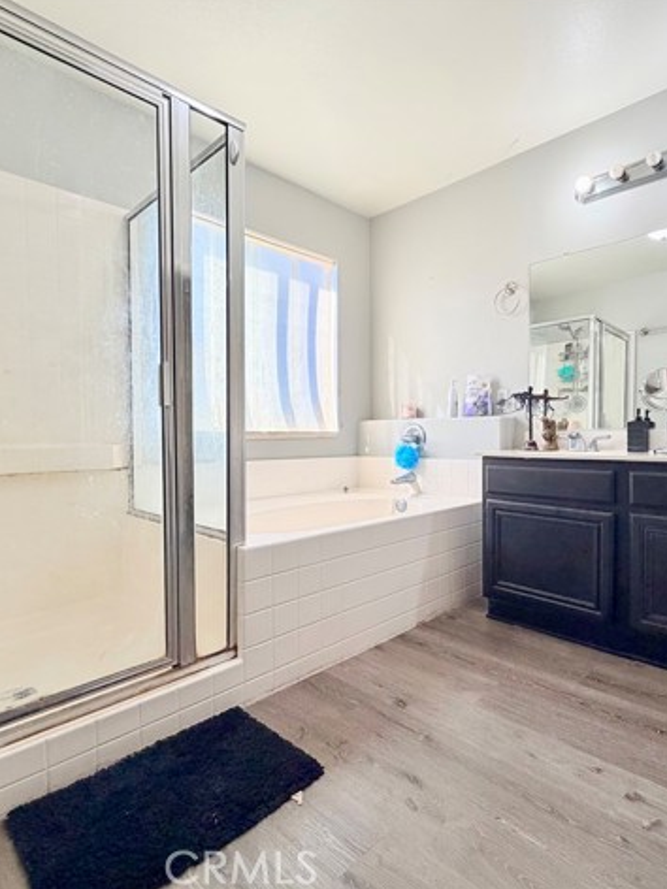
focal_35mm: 19
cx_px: 377
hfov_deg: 68.4
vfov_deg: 84.7
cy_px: 443
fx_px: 488
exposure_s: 1/120
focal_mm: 2.22
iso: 125
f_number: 2.2
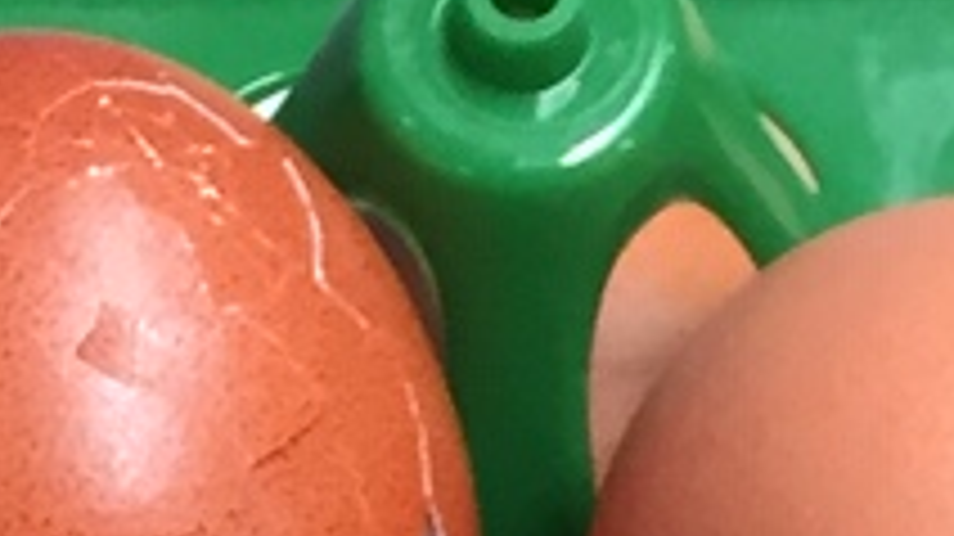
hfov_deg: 8.9
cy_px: 2540
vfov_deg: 4.4
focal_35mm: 243
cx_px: 396
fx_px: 6144
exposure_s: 1/33
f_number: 2.2
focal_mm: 4.15
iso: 100
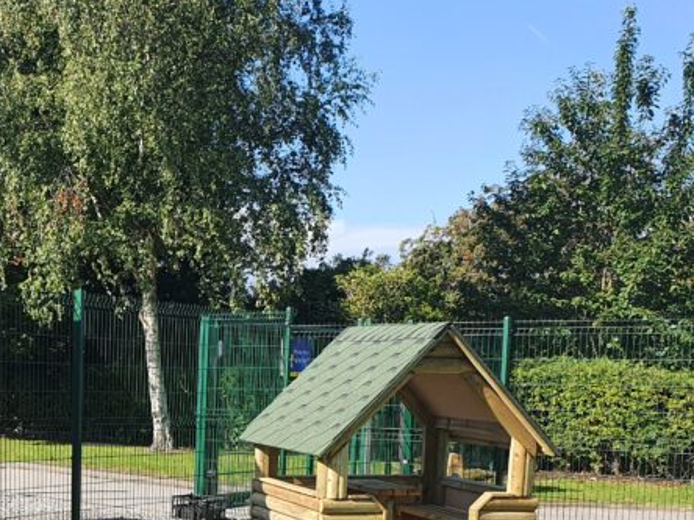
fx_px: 1203
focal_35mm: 60
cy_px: 528
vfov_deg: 23.3
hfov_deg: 30.6
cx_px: 59
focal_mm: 4.32
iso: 50
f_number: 2.4
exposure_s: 1/764
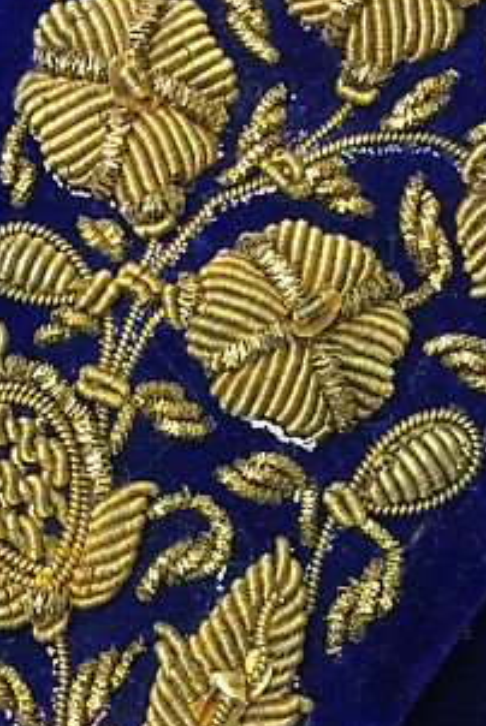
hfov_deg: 20.7
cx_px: 24
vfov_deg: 31.0
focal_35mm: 64
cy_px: 512
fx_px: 1293
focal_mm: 3.3
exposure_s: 1/30
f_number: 2.4
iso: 100
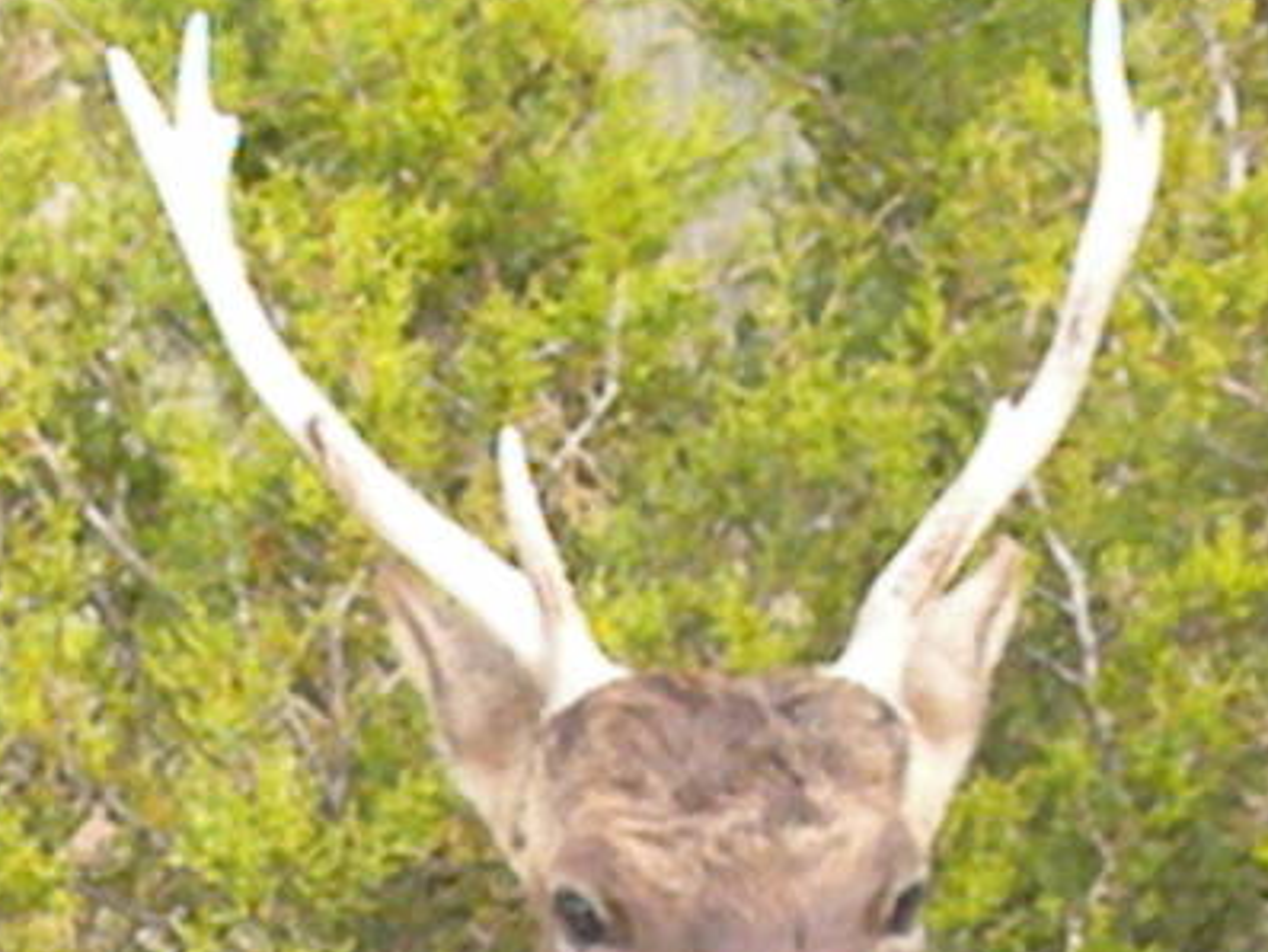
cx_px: 105
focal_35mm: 242
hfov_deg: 8.2
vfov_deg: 6.1
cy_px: 1460
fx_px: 8867
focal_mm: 10.7
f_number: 4.7
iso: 640
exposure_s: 1/351
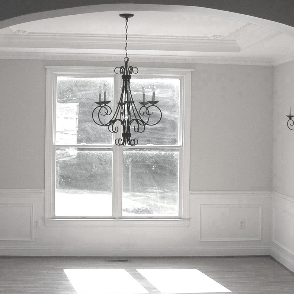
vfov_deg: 28.6
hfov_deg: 28.6
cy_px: 120
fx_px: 577
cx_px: 156
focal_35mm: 60
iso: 50
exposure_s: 1/125
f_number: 2.7
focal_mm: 6
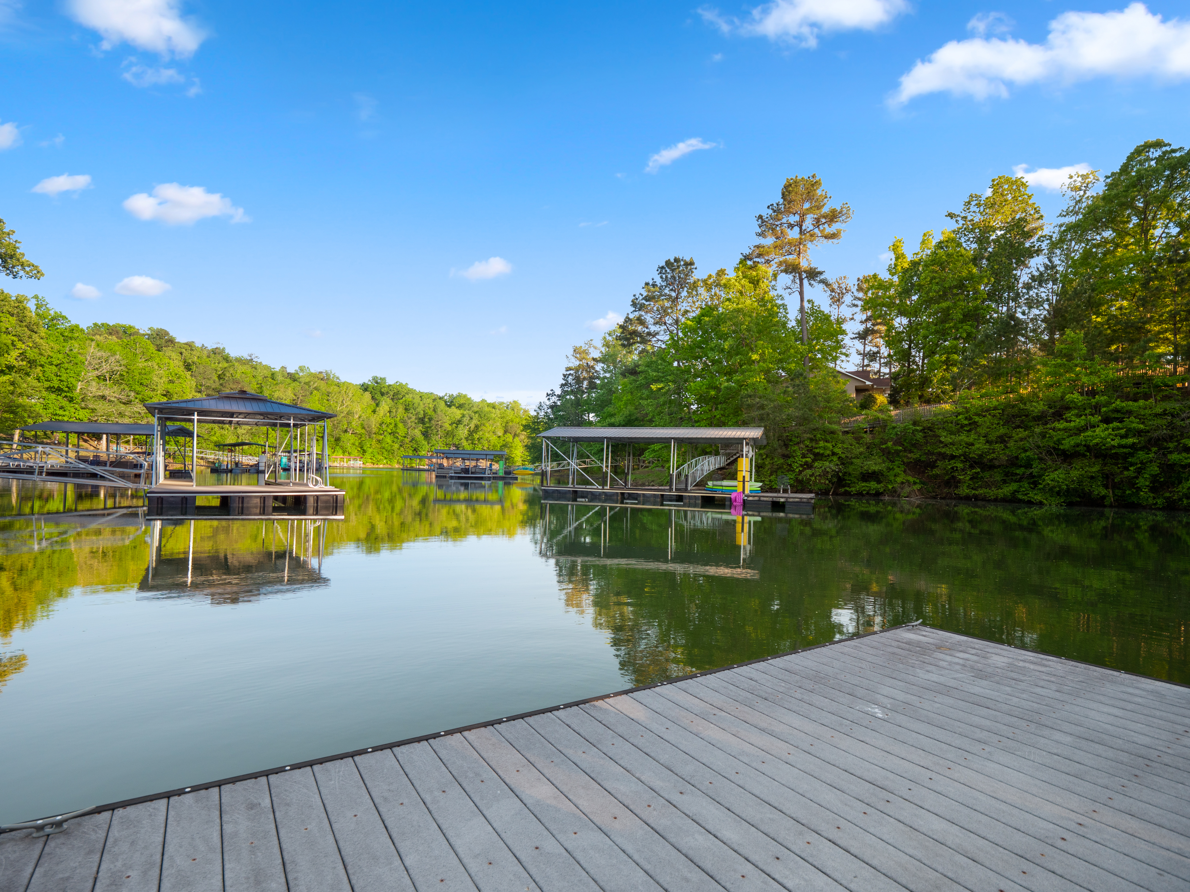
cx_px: 595
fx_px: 550
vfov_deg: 78.1
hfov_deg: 94.5
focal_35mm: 16
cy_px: 446
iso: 200
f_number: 2.8
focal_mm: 8
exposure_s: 1/1250
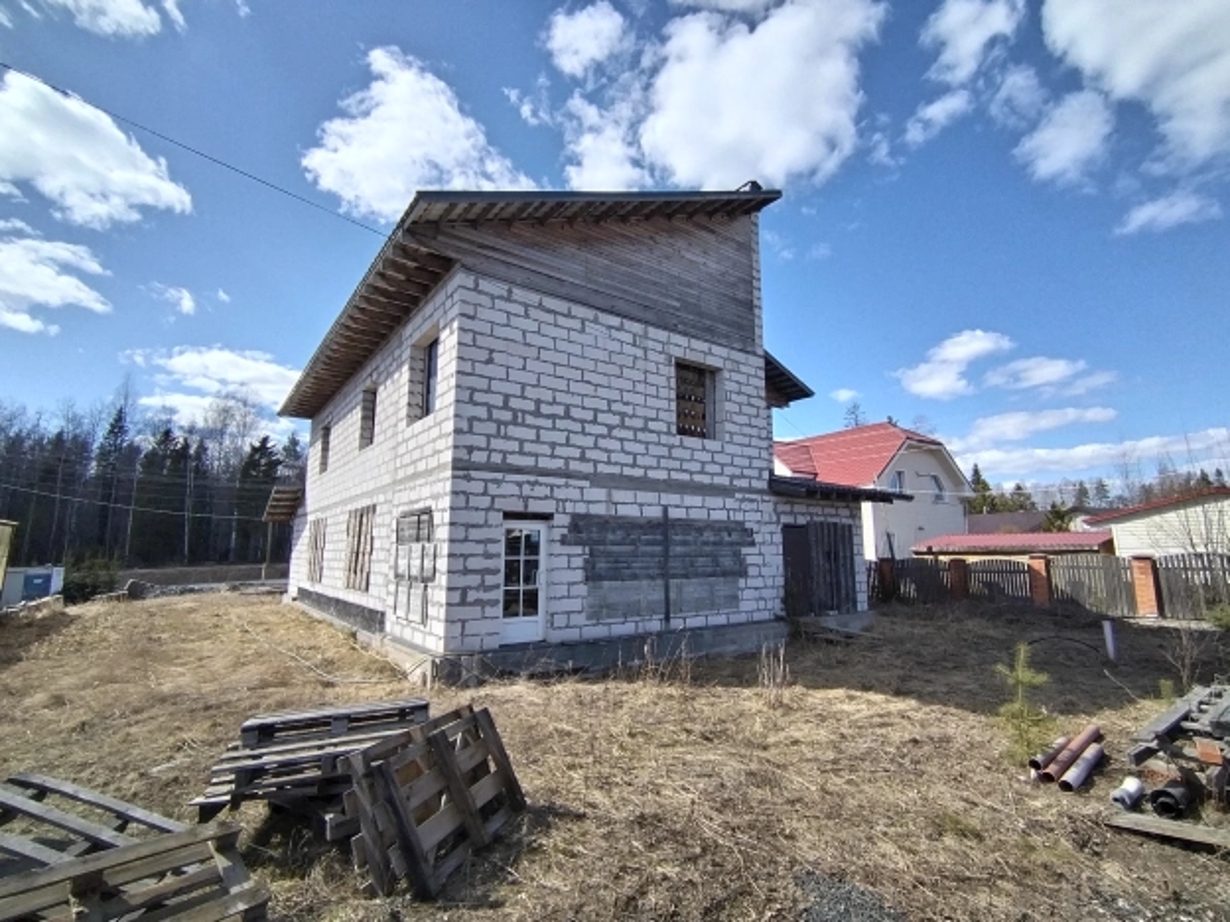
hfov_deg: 91.0
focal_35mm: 17
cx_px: 615
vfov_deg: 74.7
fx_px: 604
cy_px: 461
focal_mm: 1.42
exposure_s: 1/1334
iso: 100
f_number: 2.2
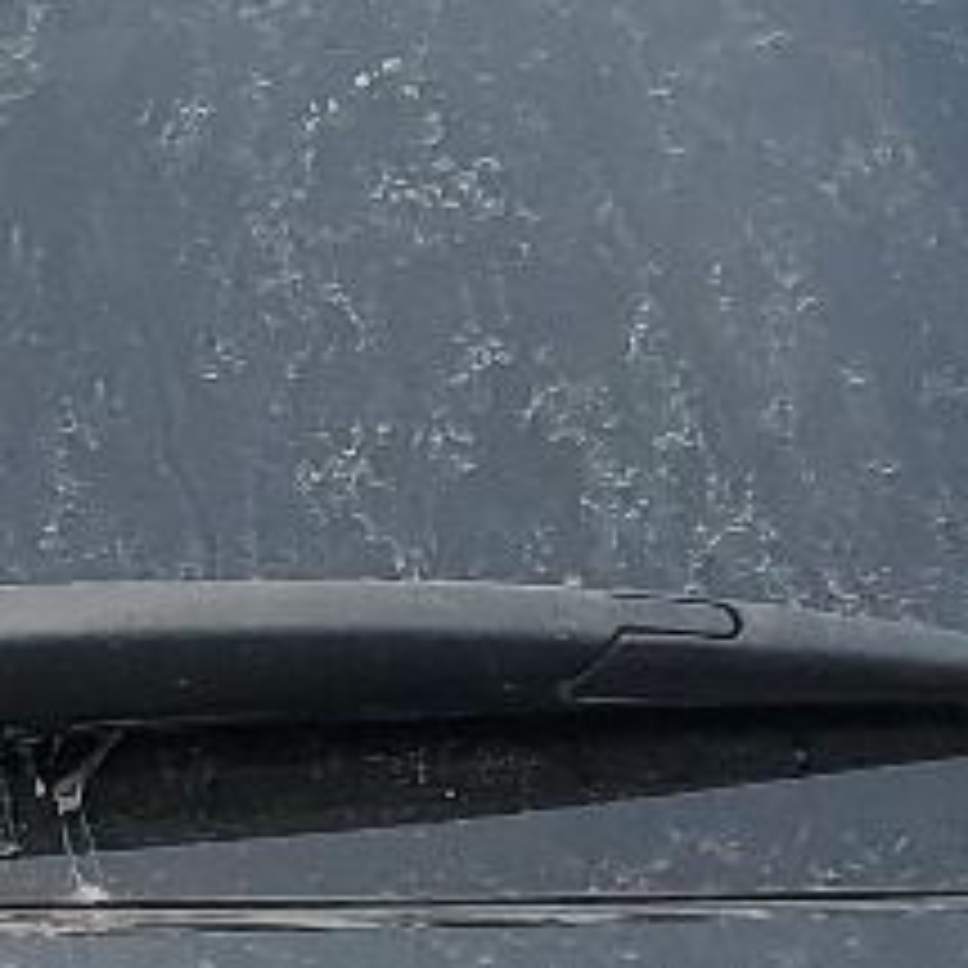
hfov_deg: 10.0
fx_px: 5410
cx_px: -396
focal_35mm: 171
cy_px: 1396
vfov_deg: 9.9
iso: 50
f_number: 1.5
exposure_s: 1/2000
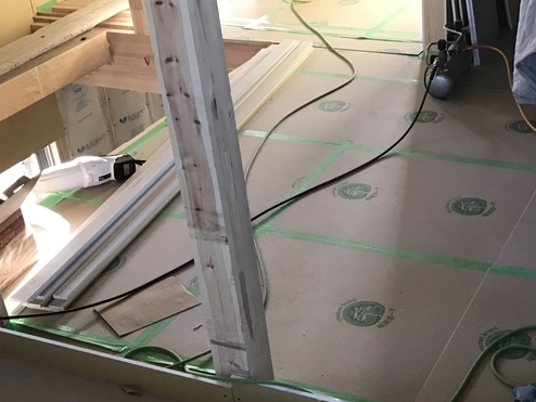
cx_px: 372
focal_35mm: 58
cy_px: 263
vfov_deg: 25.1
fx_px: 899
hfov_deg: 32.8
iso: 40
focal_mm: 3.99
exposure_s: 1/30
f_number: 1.8
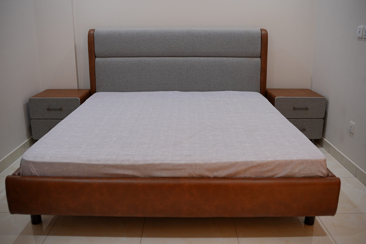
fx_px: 356
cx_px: 183
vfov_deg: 37.9
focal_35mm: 35
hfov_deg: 54.4
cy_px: 122
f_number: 2.5
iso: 800
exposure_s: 1/125
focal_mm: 35
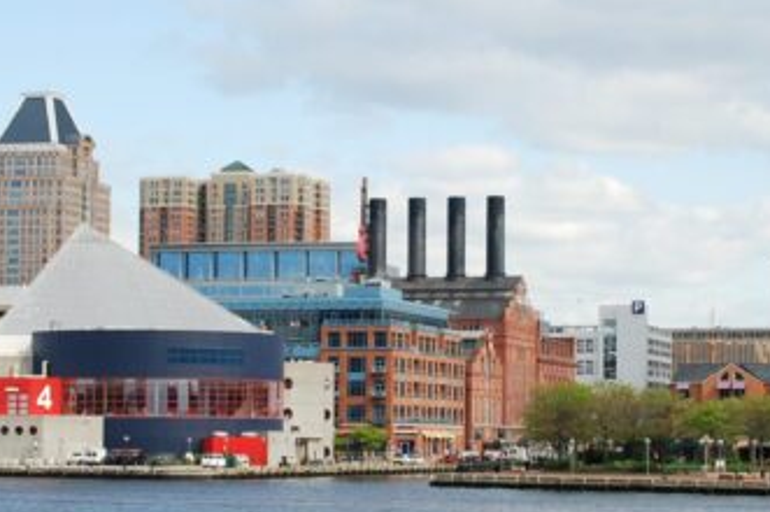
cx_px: 428
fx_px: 1239
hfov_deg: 34.5
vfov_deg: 23.3
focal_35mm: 58
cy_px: 300
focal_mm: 32
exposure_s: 1/200
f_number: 10
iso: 200
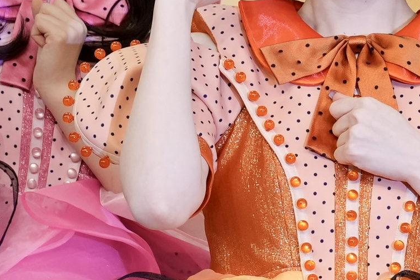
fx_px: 3909
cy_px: 475
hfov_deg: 6.1
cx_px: 428
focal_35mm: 335
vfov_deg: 4.1
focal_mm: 46
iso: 1000
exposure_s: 1/200
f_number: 5.6
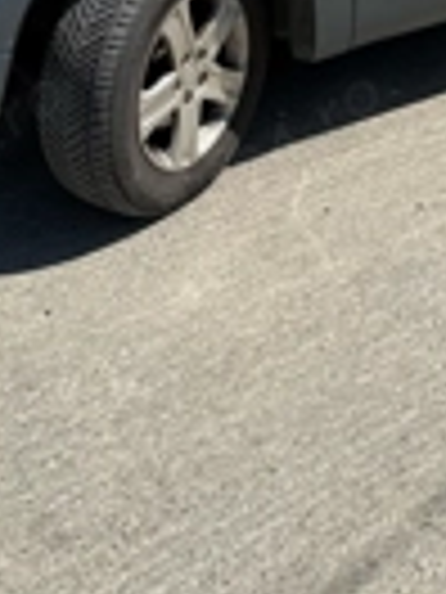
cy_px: -86
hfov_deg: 19.8
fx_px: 1254
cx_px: 392
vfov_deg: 24.6
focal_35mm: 73
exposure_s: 1/4673
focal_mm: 6.76
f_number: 1.78
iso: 80
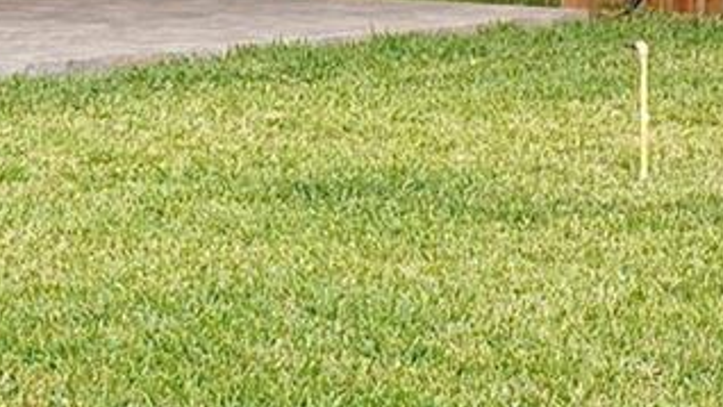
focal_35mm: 158
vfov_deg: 7.4
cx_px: 146
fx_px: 3030
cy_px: -341
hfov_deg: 13.5
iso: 100
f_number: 2.8
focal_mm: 20
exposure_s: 1/320
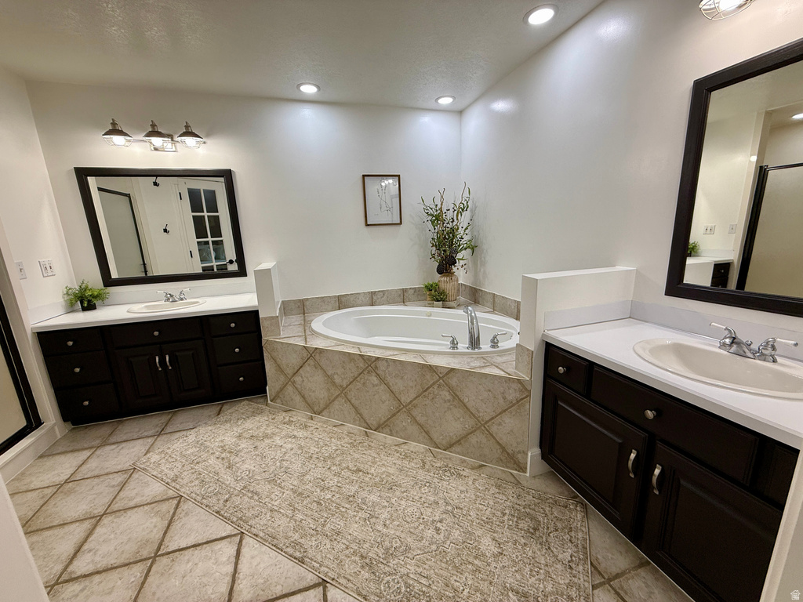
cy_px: 301
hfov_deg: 102.1
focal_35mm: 14
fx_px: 325
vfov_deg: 85.7
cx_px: 402
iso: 64
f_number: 2.2
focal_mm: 2.22
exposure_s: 1/120
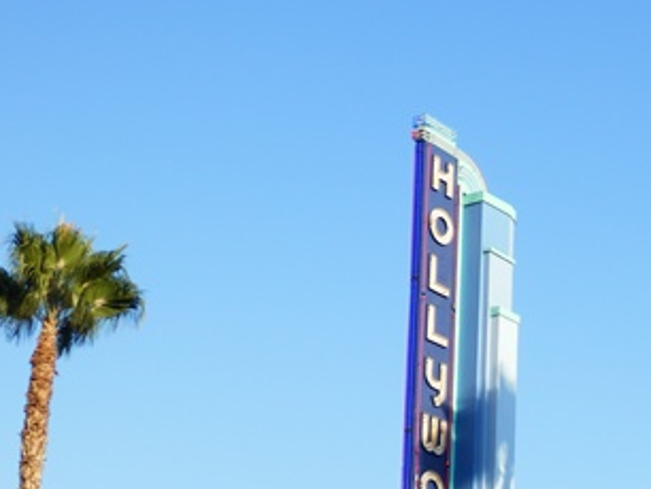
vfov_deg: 15.6
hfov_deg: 19.7
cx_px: 755
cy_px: 440
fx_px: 1769
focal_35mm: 94
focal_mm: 7.3
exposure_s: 1/500
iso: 80
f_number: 3.7
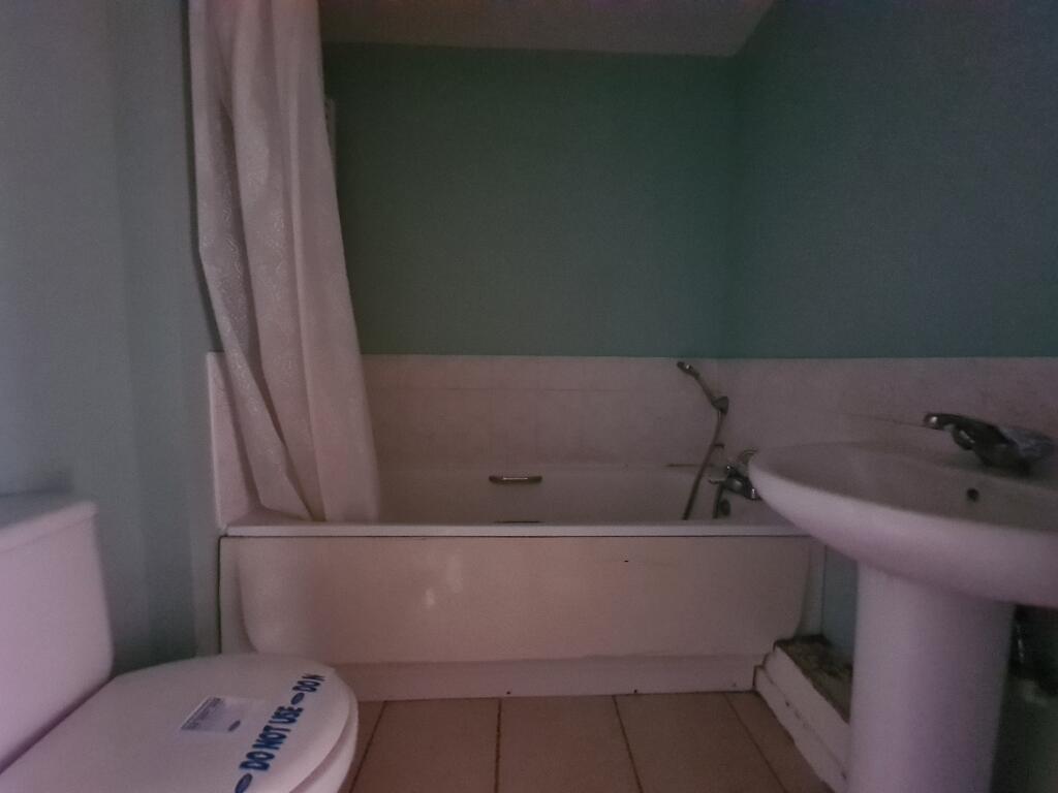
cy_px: 396
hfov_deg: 106.2
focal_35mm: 13
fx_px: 397
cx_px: 529
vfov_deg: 89.9
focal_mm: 2.2
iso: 2500
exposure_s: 1/13
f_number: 2.2
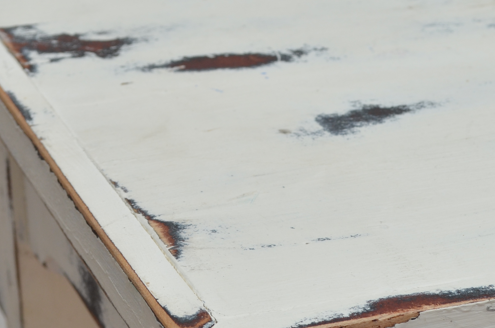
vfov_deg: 9.0
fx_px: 2074
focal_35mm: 151
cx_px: 421
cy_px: 341
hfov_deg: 13.5
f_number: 9.5
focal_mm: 45
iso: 250
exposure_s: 1/180
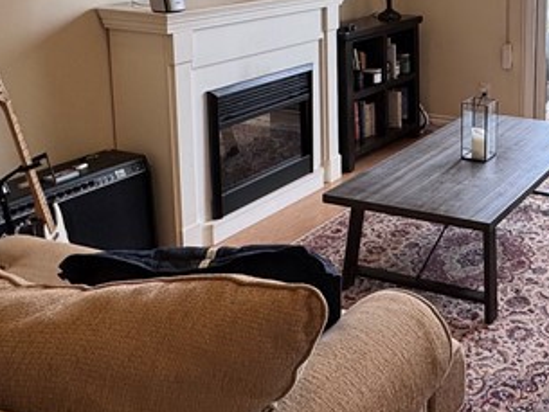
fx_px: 746
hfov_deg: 36.5
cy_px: 23
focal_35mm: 47
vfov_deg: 29.3
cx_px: 545
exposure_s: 1/137
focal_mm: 2.22
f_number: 2.2
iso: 40
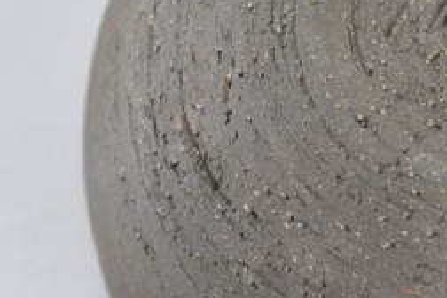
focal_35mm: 209
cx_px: 497
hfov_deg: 9.7
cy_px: 56
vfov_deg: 6.6
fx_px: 2598
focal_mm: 55
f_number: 5.6
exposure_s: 1/125
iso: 800
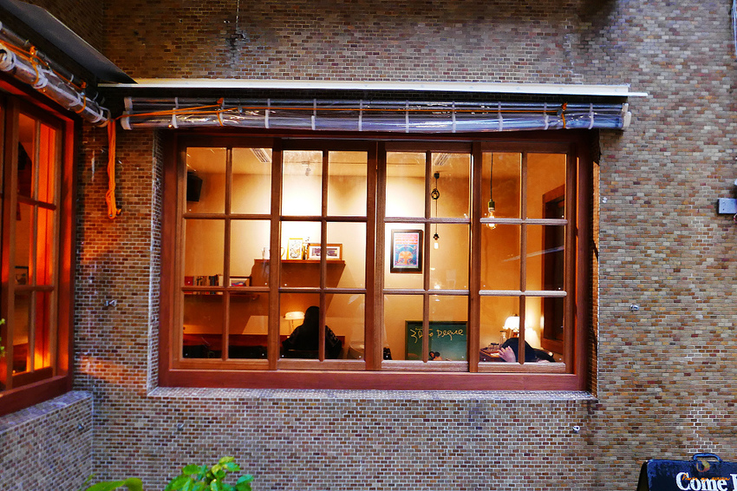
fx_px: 491
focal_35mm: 24
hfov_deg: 73.8
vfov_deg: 53.1
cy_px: 246
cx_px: 368
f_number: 2
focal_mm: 10.9
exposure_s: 1/60
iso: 800
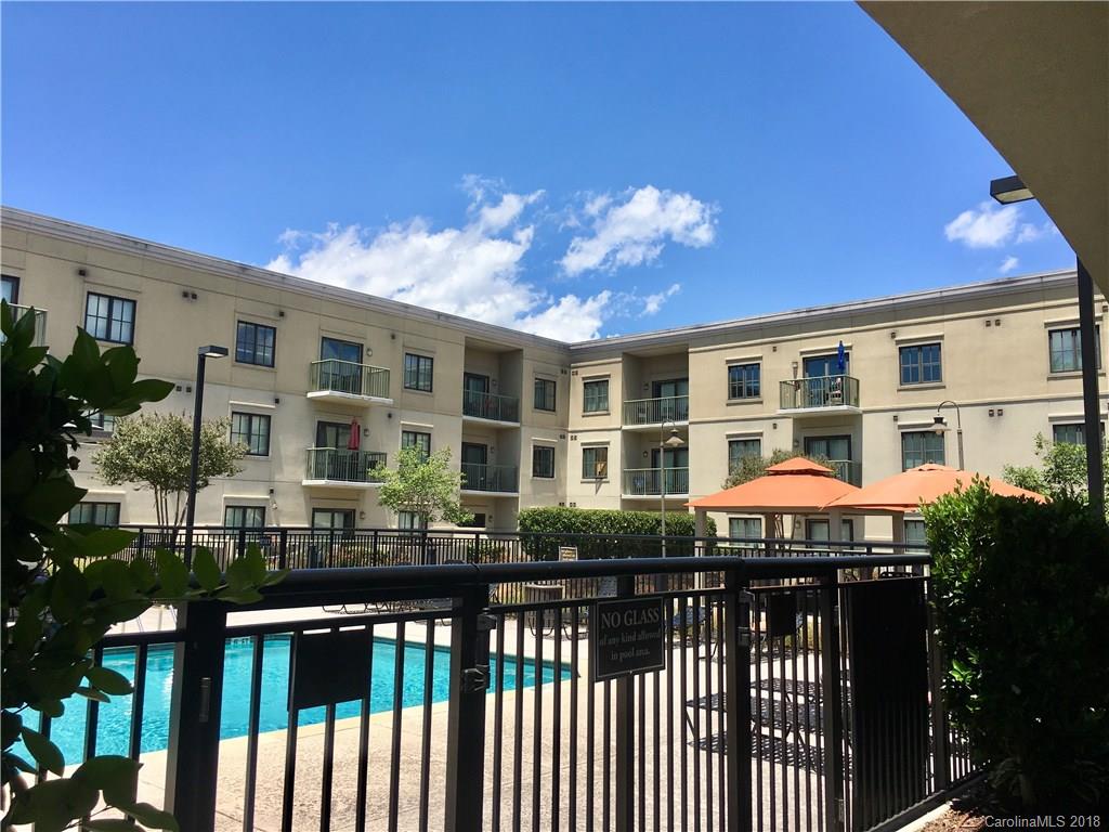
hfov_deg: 61.7
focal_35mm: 29
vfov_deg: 48.2
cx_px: 554
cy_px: 416
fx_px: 929
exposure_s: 1/1709
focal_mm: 4.15
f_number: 2.2
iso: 25
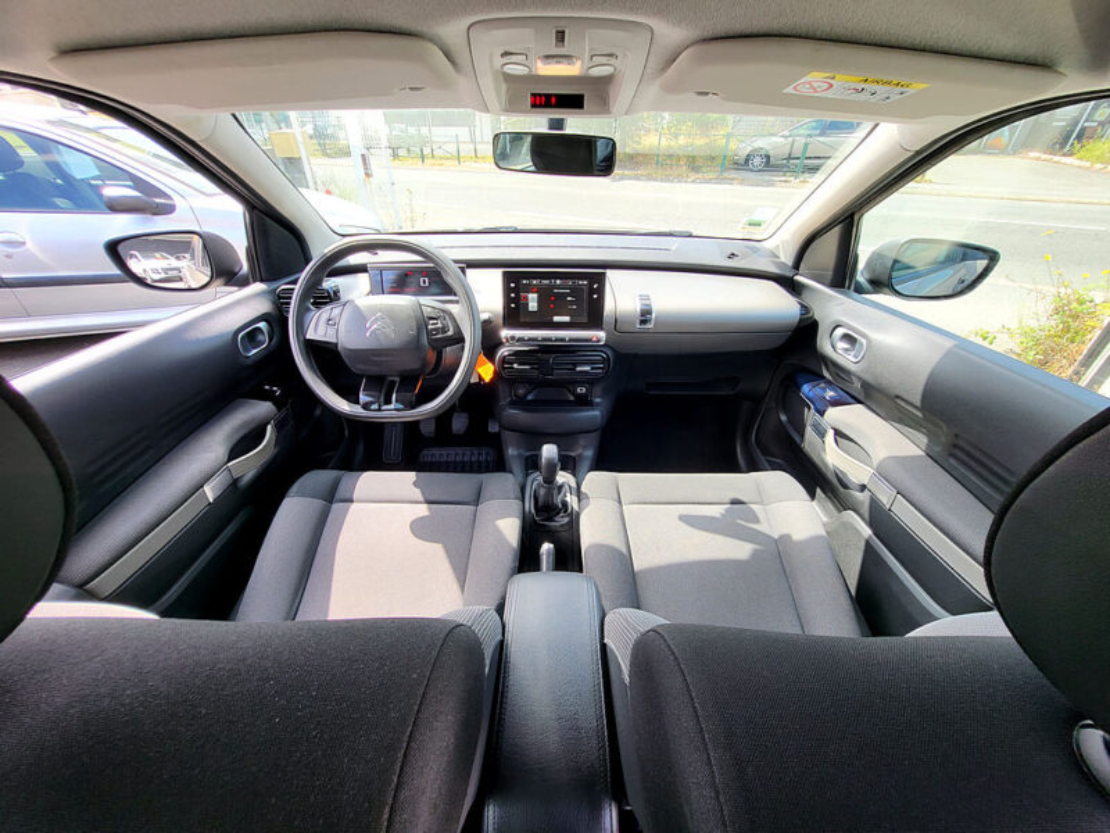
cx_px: 555
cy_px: 416
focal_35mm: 13
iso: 32
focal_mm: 1.74
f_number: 2.2
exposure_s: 1/102
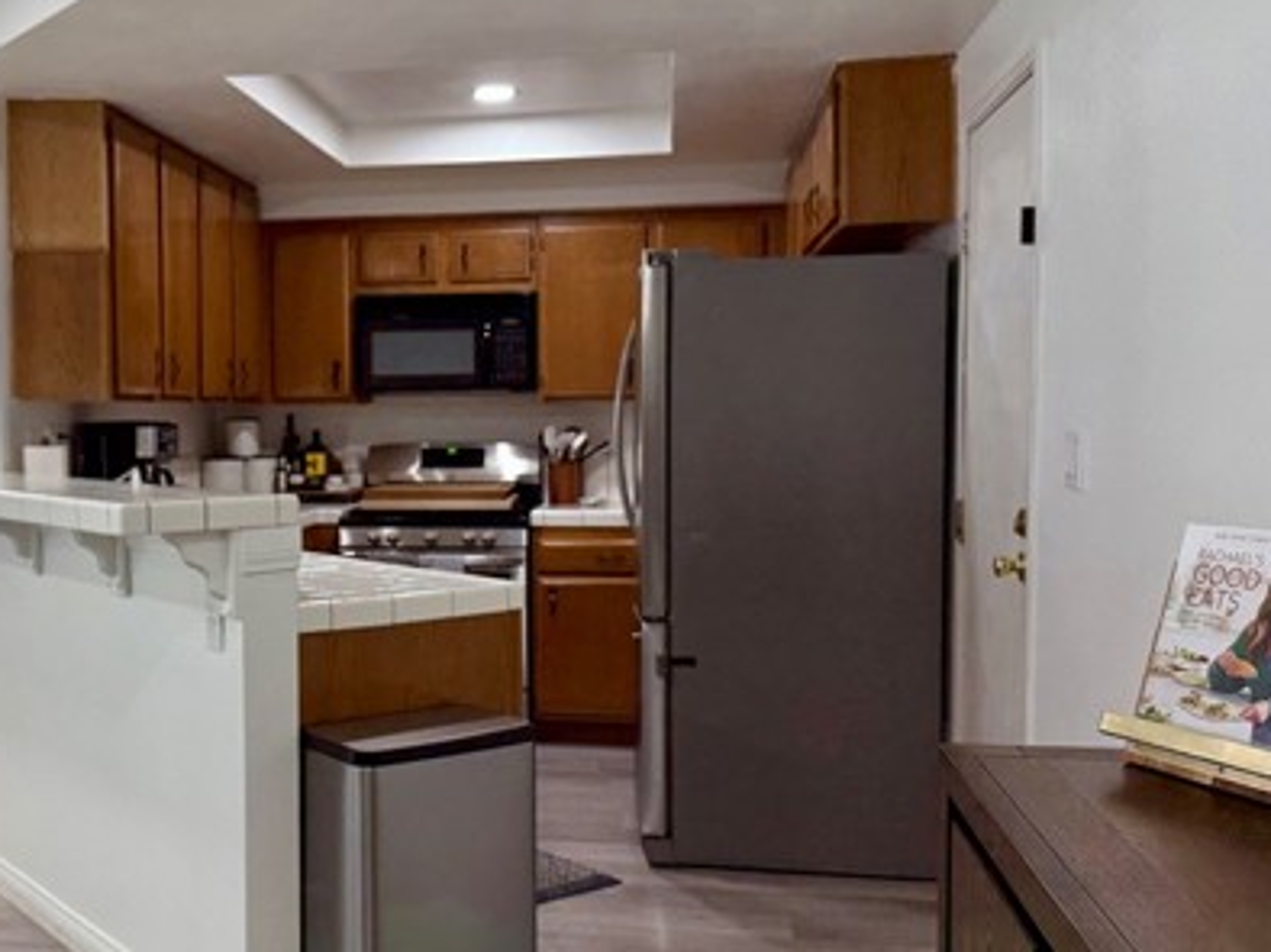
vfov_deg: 36.8
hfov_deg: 46.9
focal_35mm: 39
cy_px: 487
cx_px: 394
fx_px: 1431
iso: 125
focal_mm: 6.76
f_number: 1.78
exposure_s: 1/120
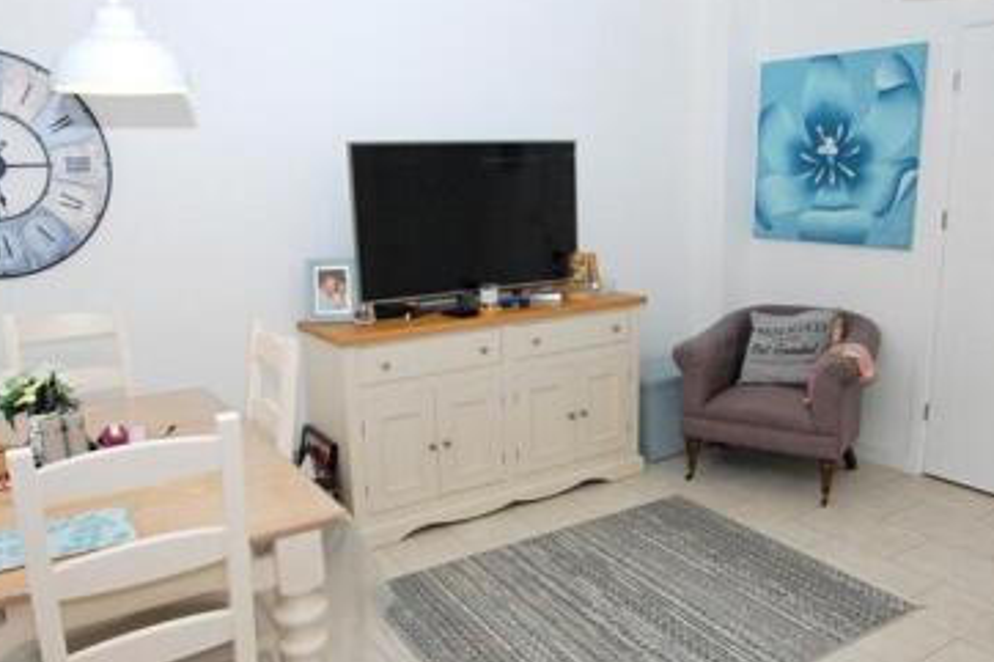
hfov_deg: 62.1
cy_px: 360
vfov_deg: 43.7
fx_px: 825
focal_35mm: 30
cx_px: 486
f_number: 6.3
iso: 800
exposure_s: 1/160
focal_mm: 11
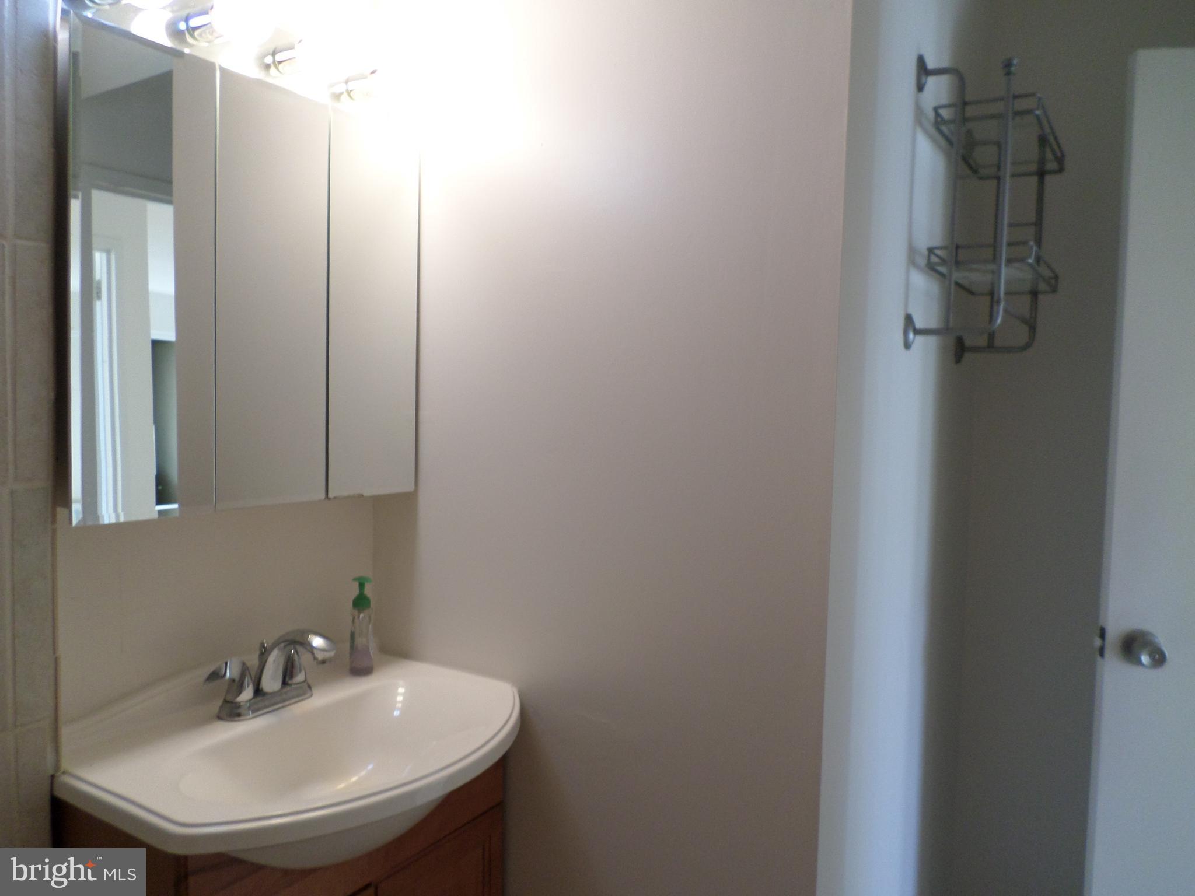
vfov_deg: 54.9
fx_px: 863
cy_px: 448
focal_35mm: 25
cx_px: 598
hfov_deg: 69.4
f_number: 2.5
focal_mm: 4.5
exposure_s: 1/30
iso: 120
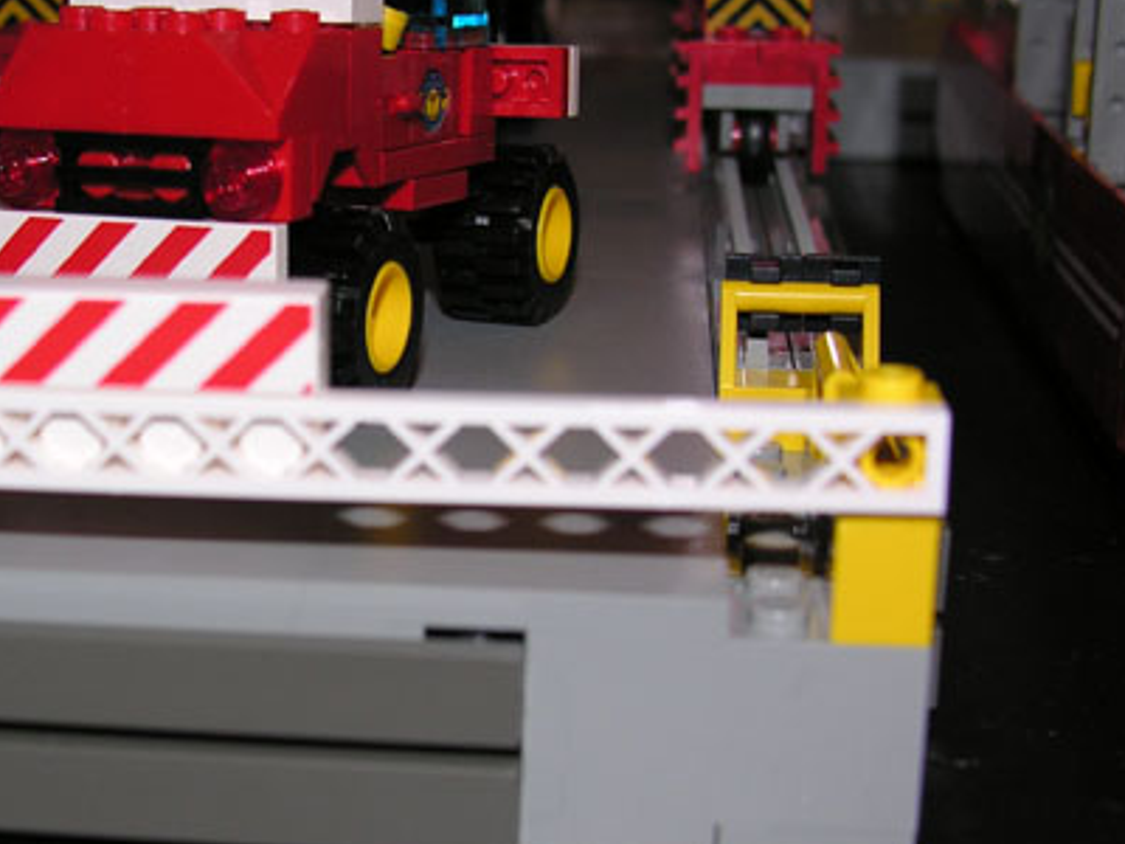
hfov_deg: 26.0
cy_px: 470
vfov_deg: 19.9
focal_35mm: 74
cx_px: 284
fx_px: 2405
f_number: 2.8
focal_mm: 9.5
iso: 50
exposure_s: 1/60.1
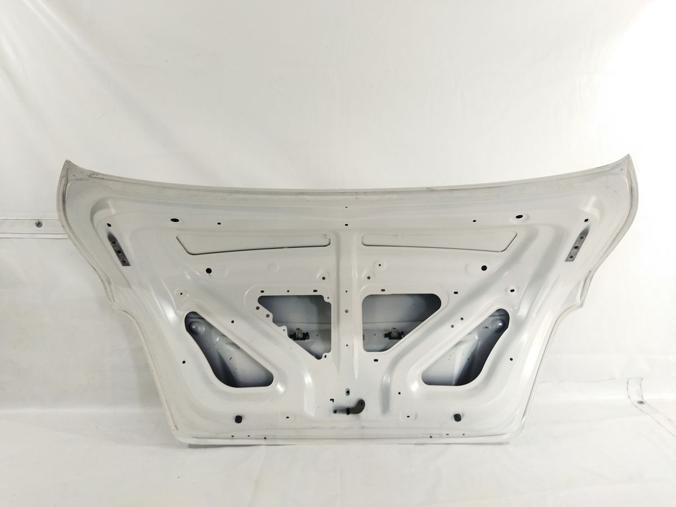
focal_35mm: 27
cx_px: 338
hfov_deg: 65.3
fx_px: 527
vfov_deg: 51.4
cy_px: 254
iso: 157
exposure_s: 1/50
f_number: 1.79
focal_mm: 4.71
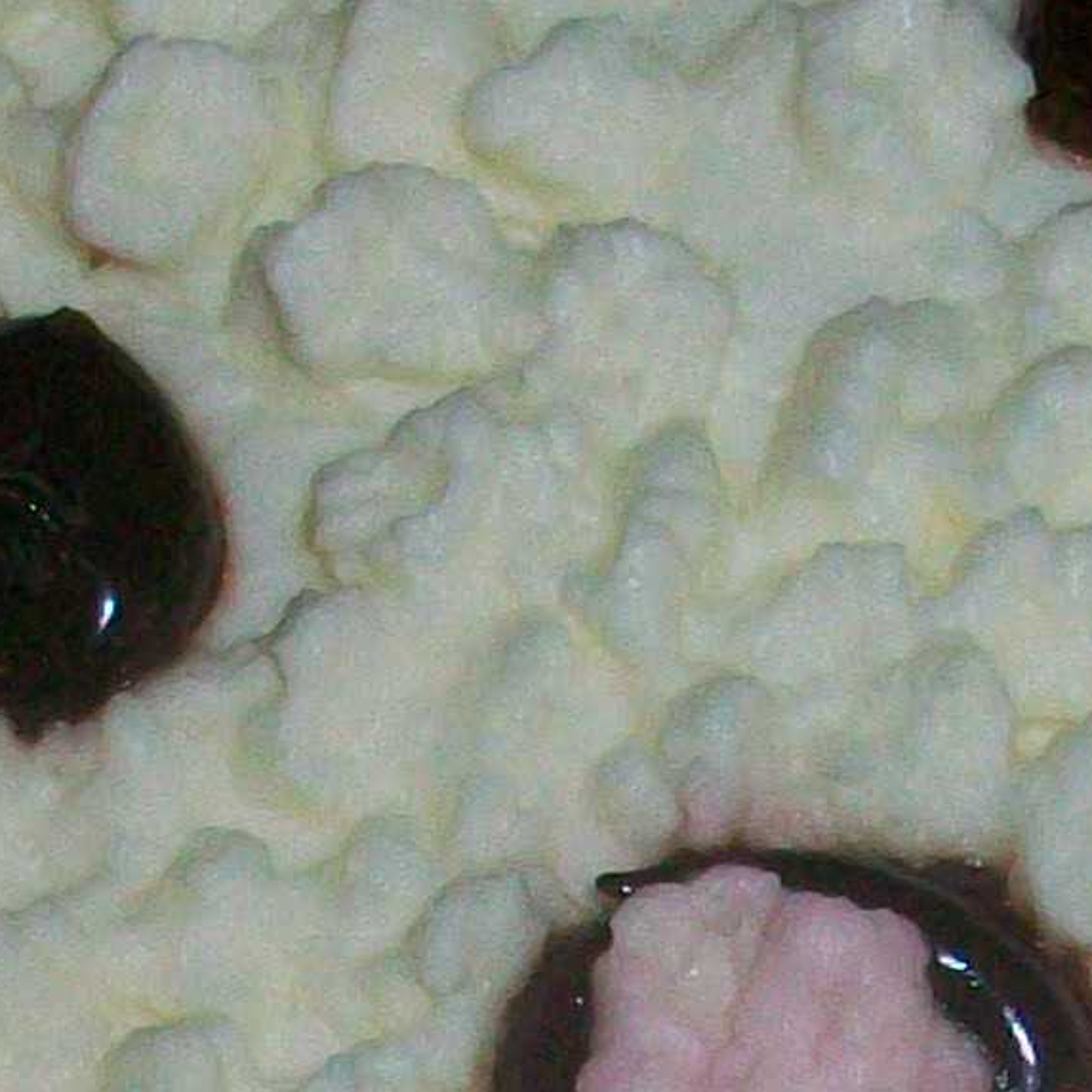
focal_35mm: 181
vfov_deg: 9.5
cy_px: 1456
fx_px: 6460
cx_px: 1223
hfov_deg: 9.6
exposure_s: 1/60
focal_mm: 5.7
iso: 120
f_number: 2.8
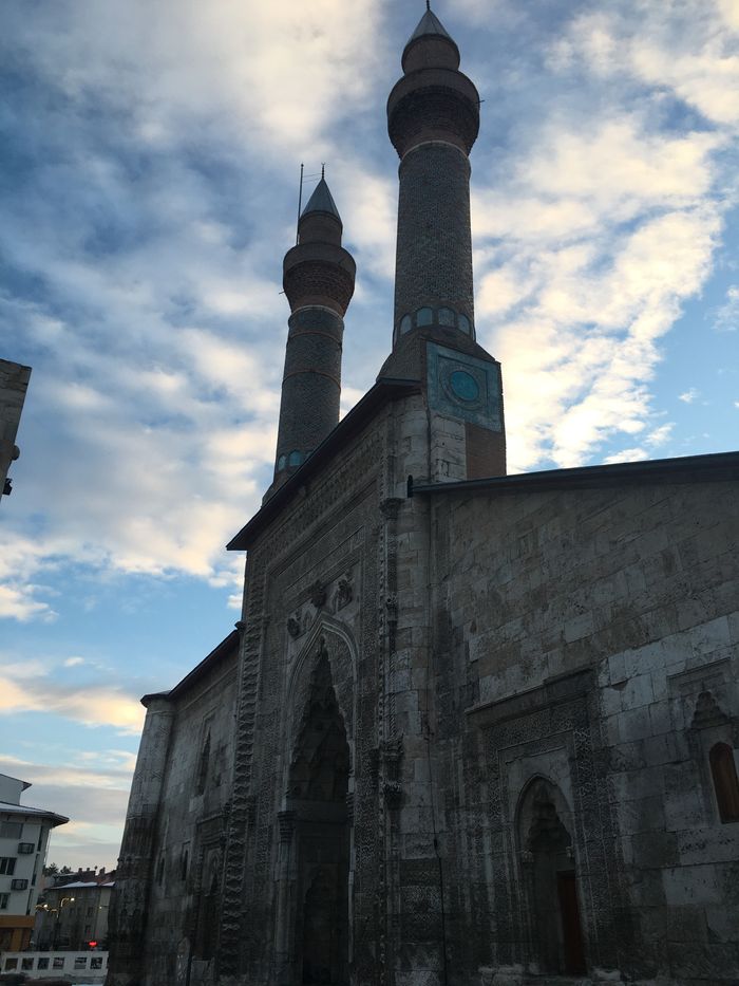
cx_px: 370
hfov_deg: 48.2
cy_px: 493
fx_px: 825
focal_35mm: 29
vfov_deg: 61.7
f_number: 2.2
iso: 25
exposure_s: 1/151
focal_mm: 4.15
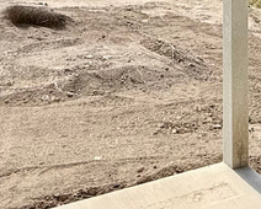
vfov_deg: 20.5
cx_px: 224
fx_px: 510
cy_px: -86
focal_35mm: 66
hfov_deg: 27.8
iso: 64
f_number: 2.2
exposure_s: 1/1145
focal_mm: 2.22
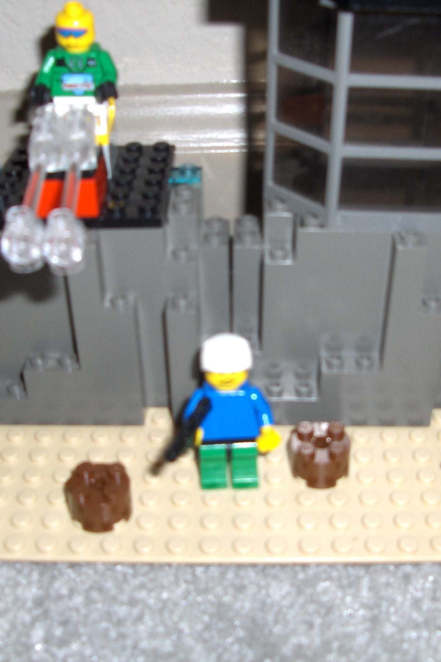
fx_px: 900
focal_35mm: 49
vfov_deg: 40.3
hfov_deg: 27.5
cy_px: 333
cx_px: 266
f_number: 2.6
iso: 100
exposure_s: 1/60
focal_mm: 5.8
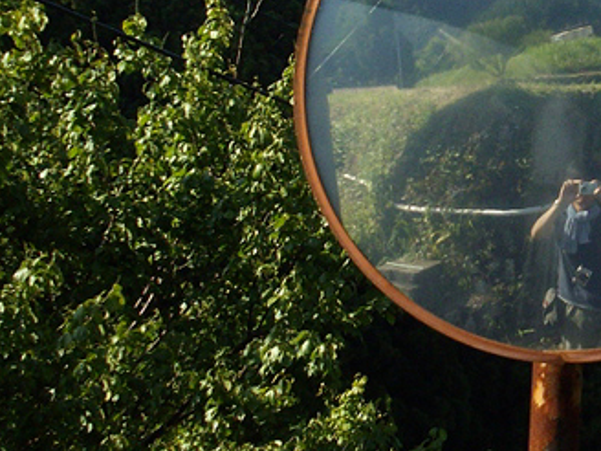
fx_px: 1667
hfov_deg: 19.9
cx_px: 588
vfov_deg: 15.4
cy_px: 128
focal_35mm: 96
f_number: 5.6
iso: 80
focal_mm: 6.2
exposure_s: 1/250
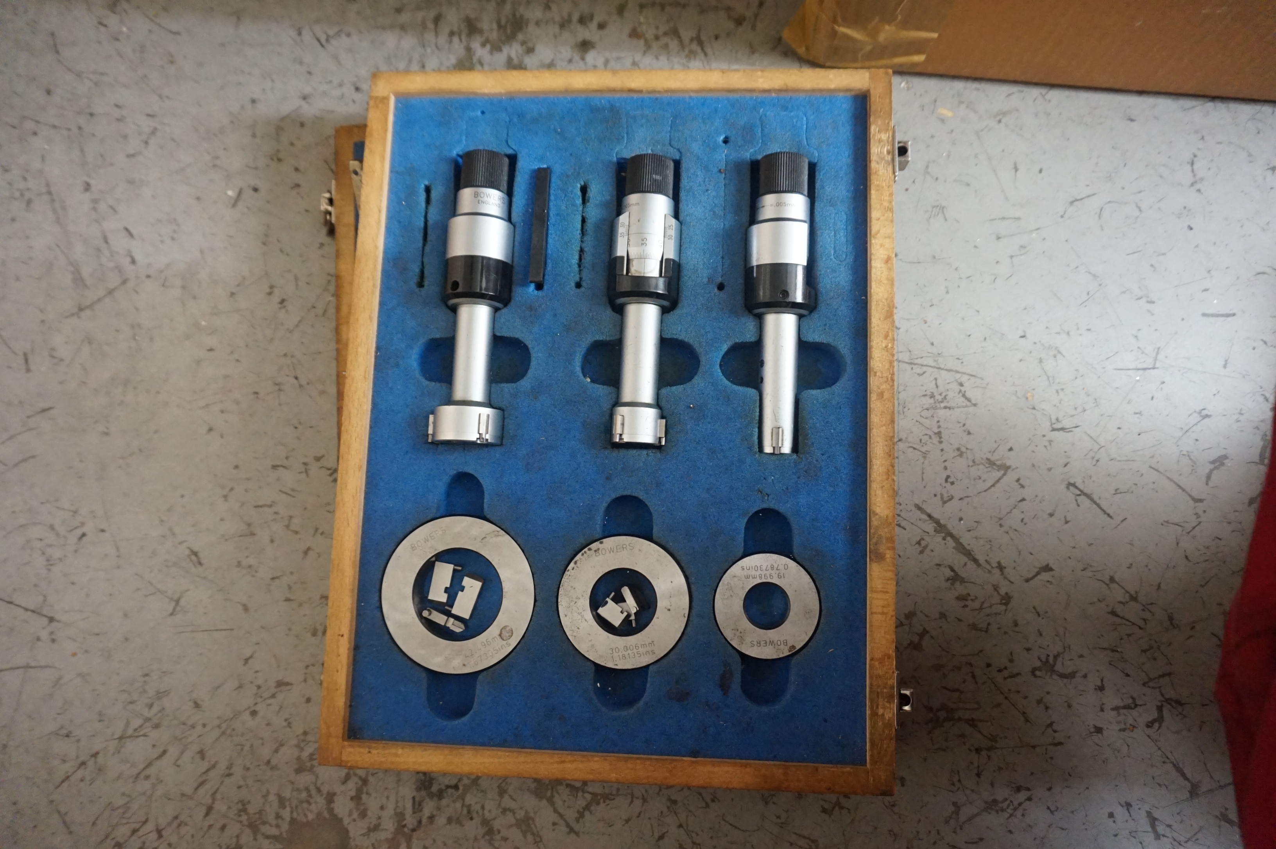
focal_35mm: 24
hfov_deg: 73.8
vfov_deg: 53.1
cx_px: 638
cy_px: 424
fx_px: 850
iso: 3200
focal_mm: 16
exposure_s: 1/100
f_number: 3.5
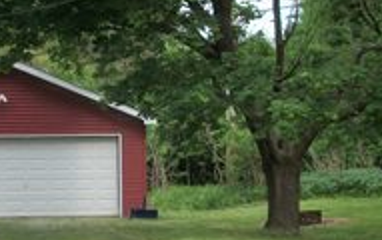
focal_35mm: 124
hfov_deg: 16.5
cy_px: 154
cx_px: 14
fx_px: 1293
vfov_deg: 10.6
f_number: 3.1
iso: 80
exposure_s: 1/500
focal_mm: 6.3
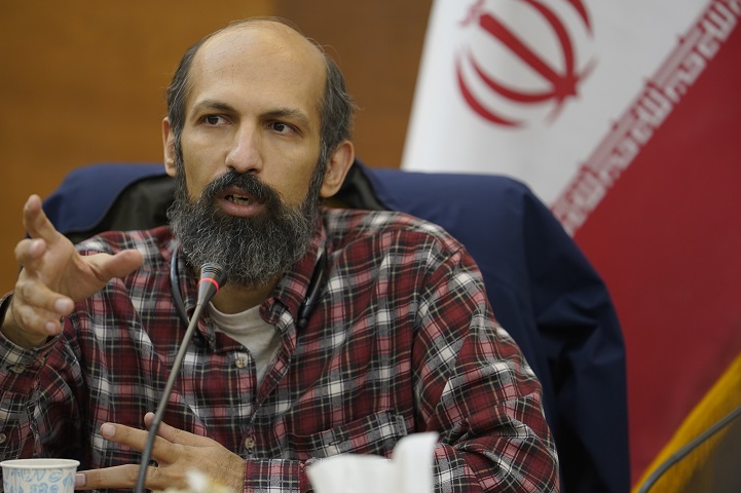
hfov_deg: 9.3
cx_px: 332
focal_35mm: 222
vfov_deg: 6.2
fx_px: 4567
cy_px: 239
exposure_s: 1/100
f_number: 2.8
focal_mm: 200
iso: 1250
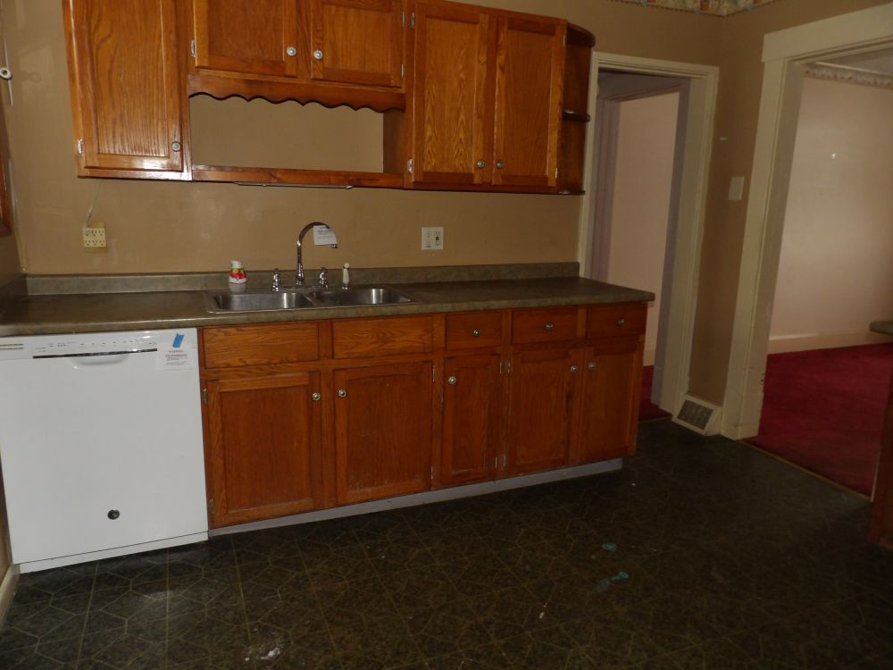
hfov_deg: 71.6
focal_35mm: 24
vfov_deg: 56.8
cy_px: 335
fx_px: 619
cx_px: 446
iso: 200
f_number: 3.2
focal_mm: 4.3
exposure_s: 1/32
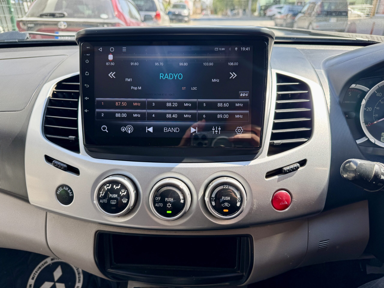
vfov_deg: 56.8
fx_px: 266
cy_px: 144
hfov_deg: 71.6
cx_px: 192
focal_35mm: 24
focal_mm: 6.76
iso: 80
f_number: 1.78
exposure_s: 1/399
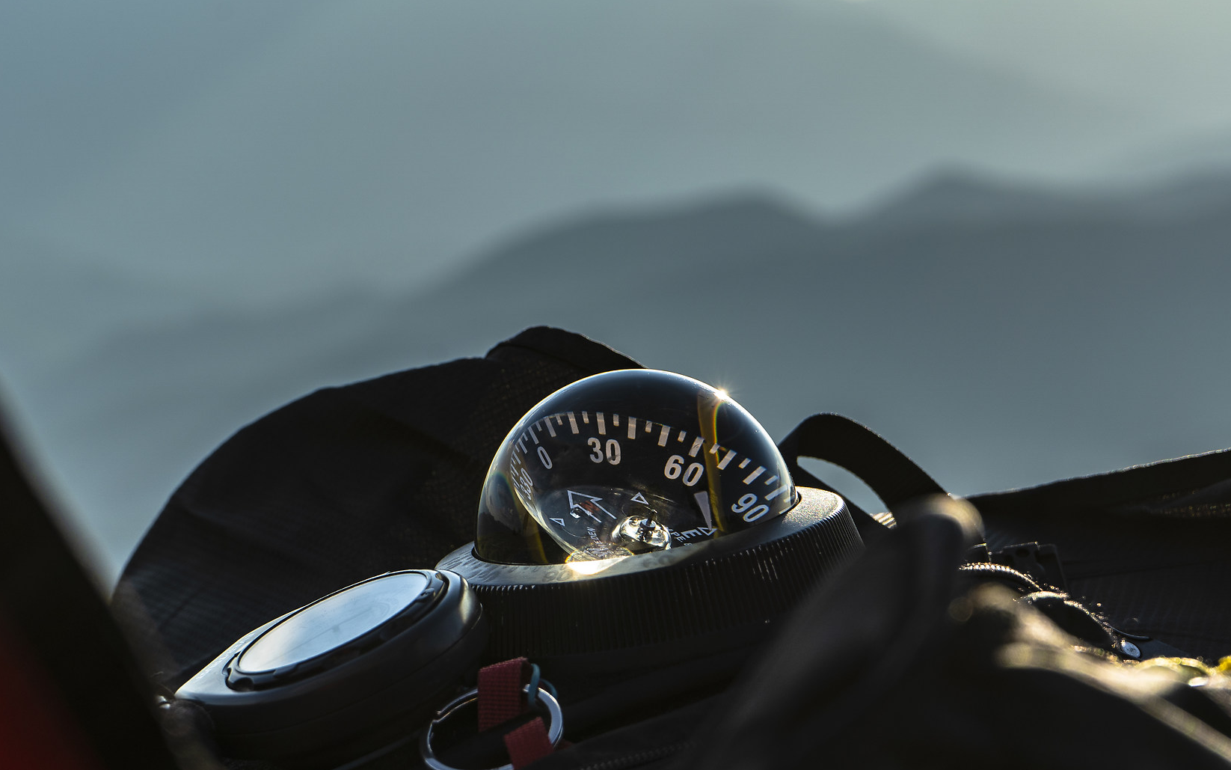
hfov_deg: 20.0
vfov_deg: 12.6
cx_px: 565
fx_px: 3489
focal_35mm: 104
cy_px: 446
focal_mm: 70
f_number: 8
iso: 80
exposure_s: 1/400
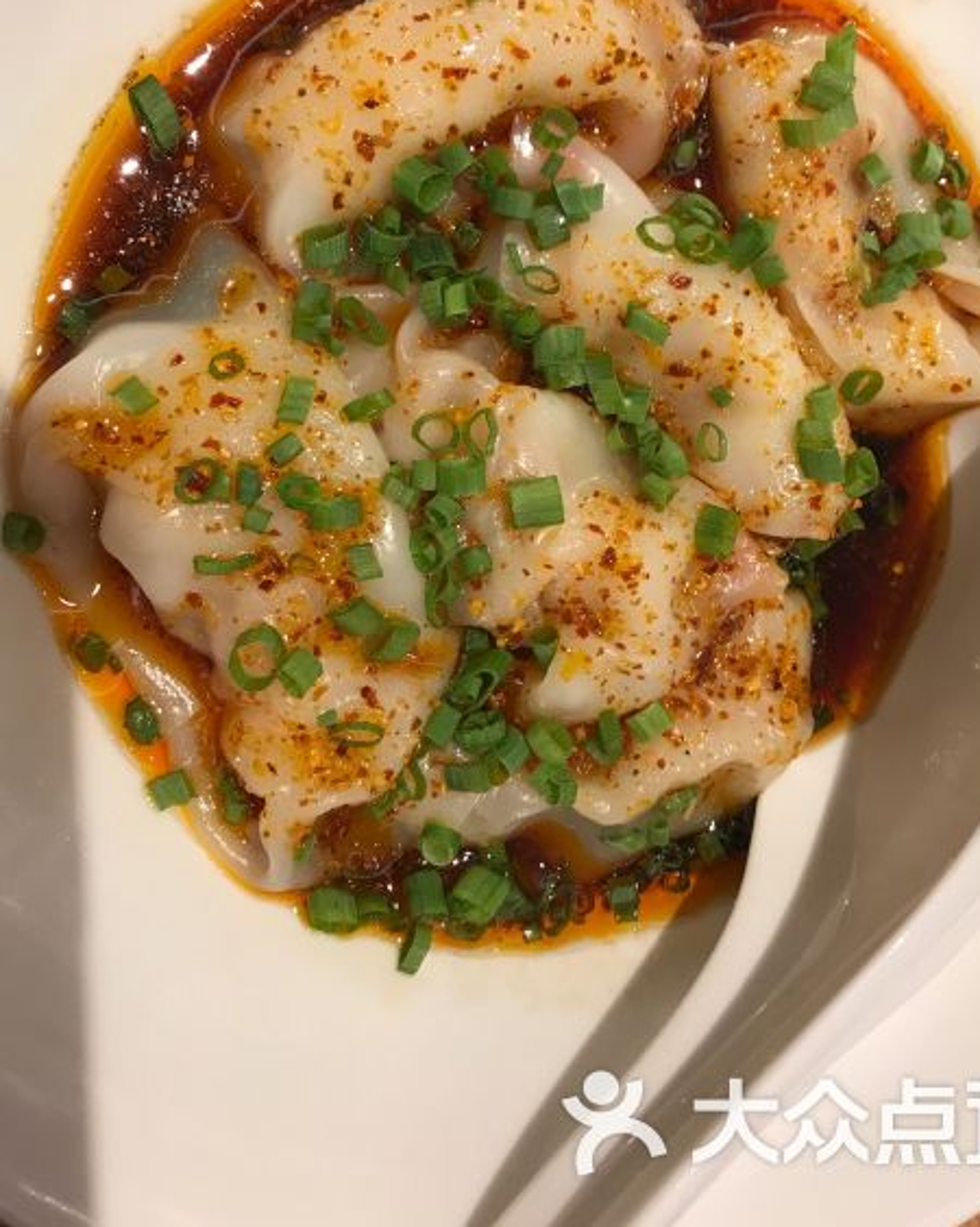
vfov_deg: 52.4
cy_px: 473
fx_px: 1233
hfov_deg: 43.3
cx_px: 537
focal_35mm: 34
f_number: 1.8
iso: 40
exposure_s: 1/33
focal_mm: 3.99
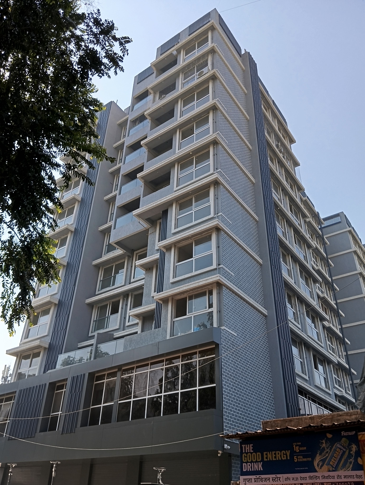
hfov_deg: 49.9
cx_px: 182
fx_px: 393
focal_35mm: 28
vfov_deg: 63.4
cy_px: 242
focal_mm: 4.22
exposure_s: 1/375
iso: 50
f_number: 1.8
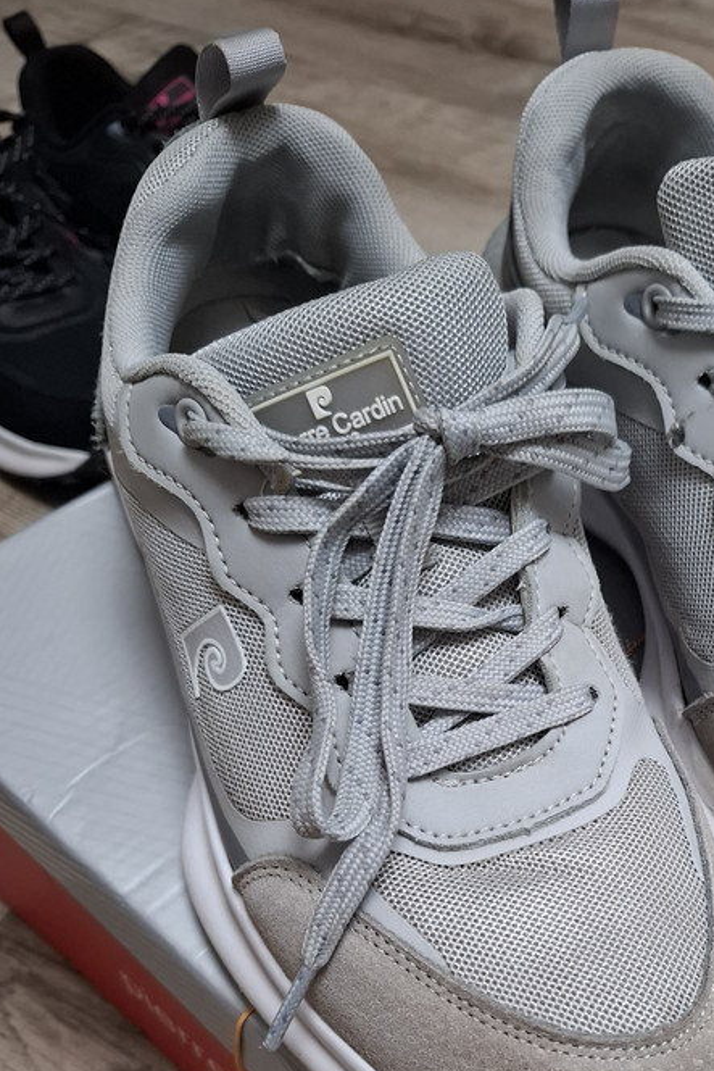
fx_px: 1070
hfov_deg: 35.6
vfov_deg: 51.2
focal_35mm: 36
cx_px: 579
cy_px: 786
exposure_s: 1/33
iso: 320
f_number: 1.8
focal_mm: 5.54
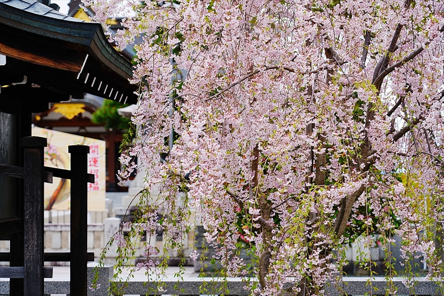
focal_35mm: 105
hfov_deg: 19.5
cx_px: 222
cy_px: 148
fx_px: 1295
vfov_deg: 13.0
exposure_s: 1/200
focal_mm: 105
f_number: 5
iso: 100
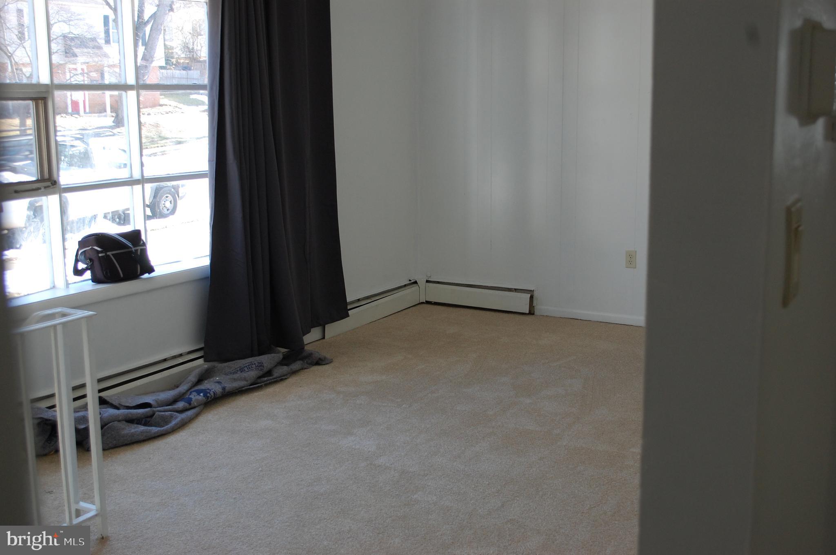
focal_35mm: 44
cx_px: 418
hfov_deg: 45.0
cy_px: 278
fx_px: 1009
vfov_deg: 30.8
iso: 400
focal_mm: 29
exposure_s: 1/100
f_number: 4.8
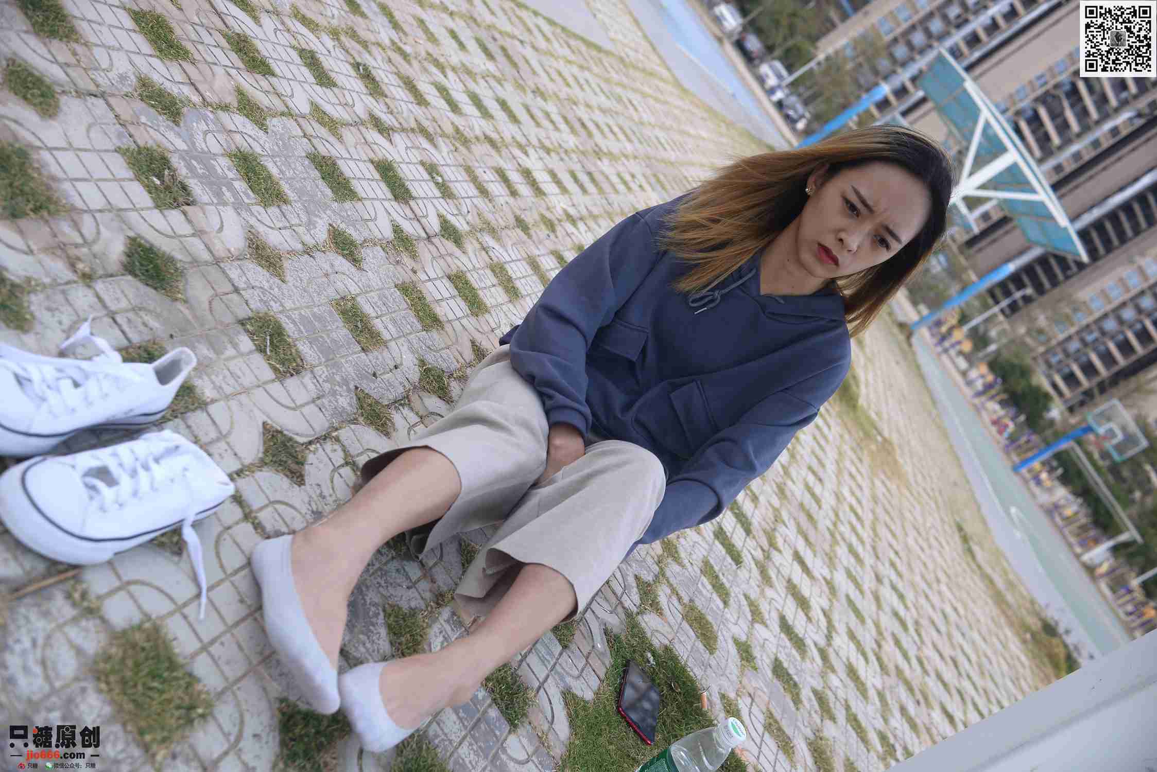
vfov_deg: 37.9
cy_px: 386
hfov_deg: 54.4
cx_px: 578
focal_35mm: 35
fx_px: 1125
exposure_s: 1/1250
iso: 400
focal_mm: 35
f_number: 5.6
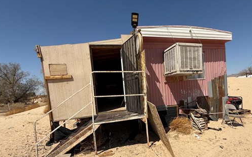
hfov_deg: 87.3
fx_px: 130
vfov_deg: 61.7
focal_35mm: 19
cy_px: 93
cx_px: 146
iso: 20
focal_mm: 2.22
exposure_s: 1/1312
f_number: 2.2
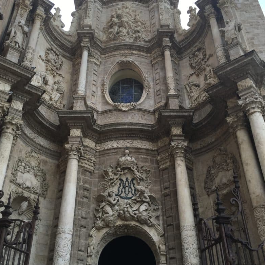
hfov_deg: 47.2
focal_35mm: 35
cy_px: 127
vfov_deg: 47.2
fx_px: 303
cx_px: 132
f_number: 2.2
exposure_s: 1/432
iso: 25
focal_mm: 4.15
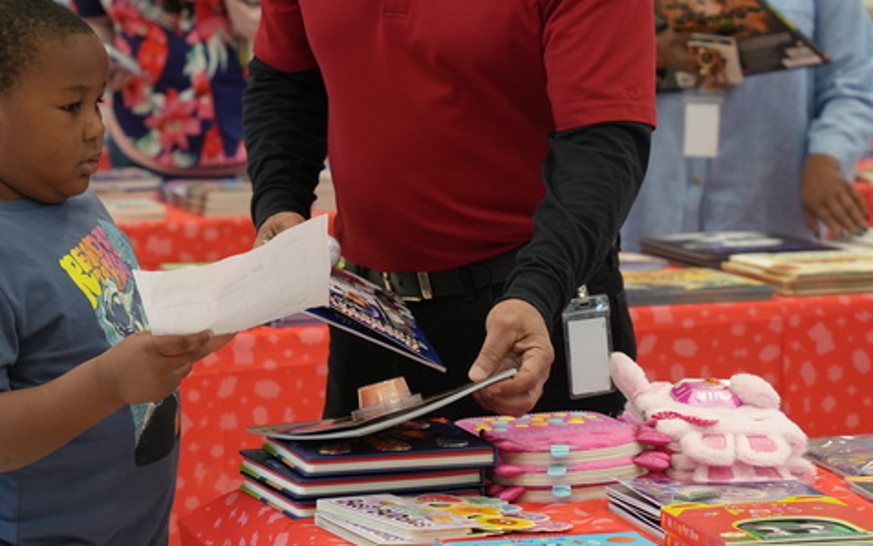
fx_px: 3854
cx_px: 428
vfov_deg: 8.1
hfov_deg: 12.9
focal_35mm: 162
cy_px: 199
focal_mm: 74
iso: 1250
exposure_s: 1/160
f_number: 4
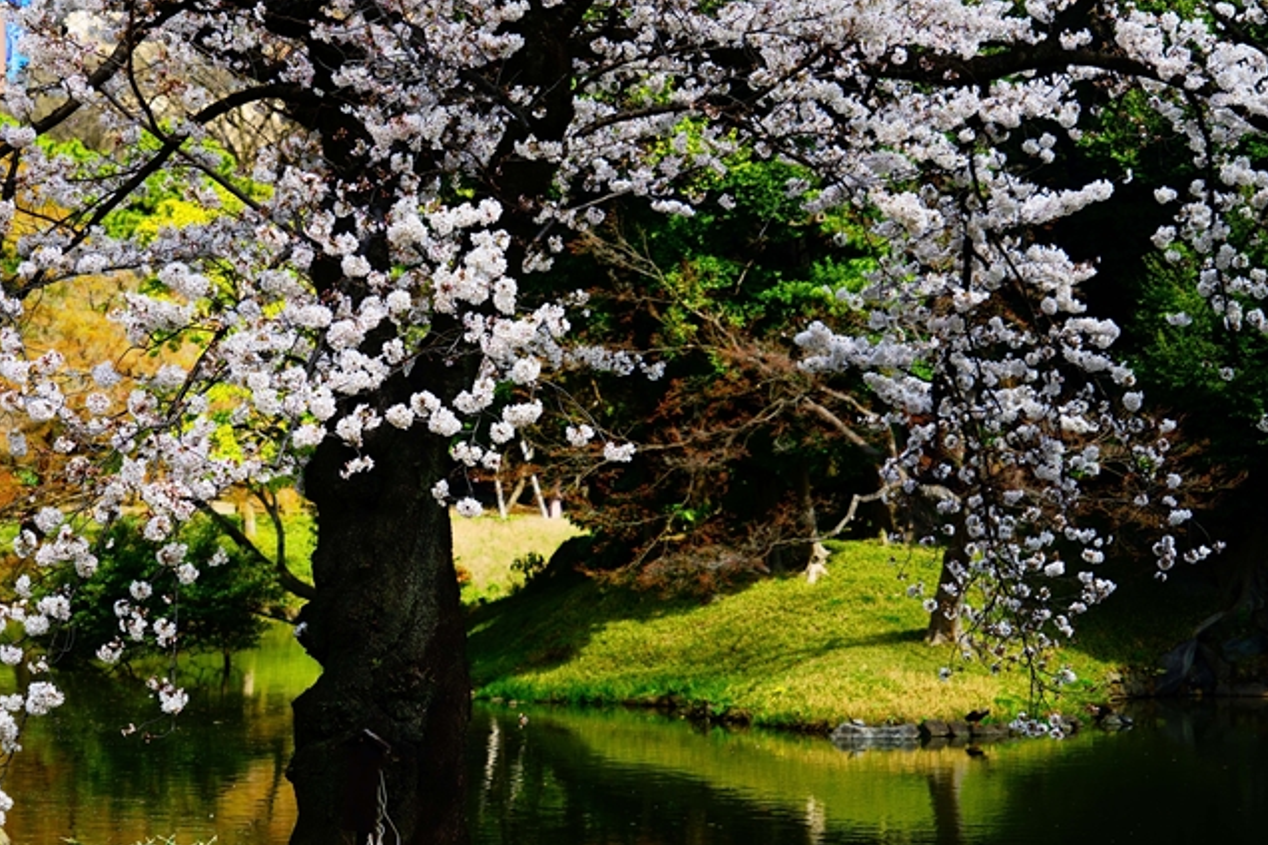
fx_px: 3945
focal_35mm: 112
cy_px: 326
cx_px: 520
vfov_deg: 12.2
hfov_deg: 18.2
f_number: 6.7
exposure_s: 1/125
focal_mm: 89
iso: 100
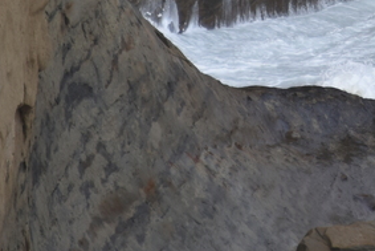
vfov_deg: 1.3
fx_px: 10859
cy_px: -243
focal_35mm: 1042
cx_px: 505
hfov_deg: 2.0
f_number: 5.6
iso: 250
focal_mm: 230
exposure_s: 1/500
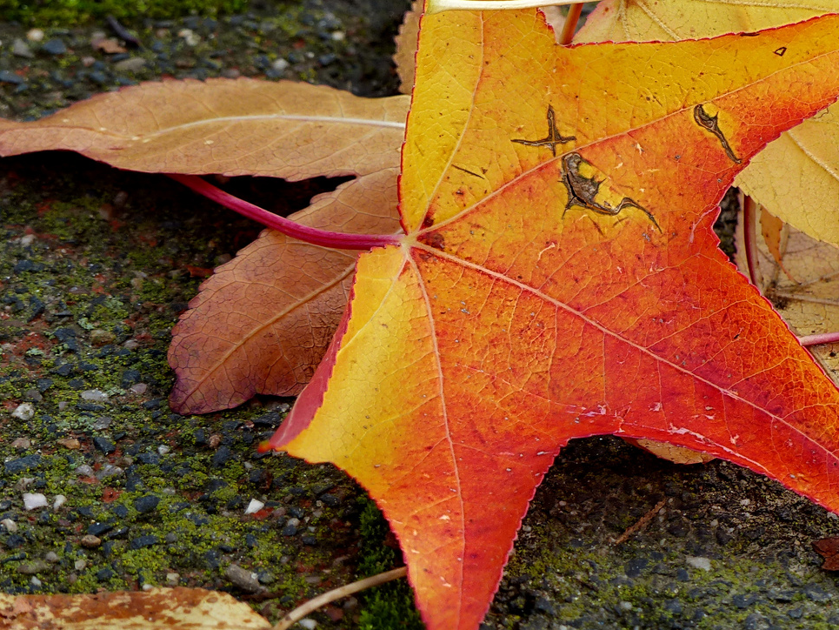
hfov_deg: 5.2
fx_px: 9187
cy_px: 289
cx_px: 576
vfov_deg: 3.9
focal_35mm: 379
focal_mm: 45.7
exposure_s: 1/160
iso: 100
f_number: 4
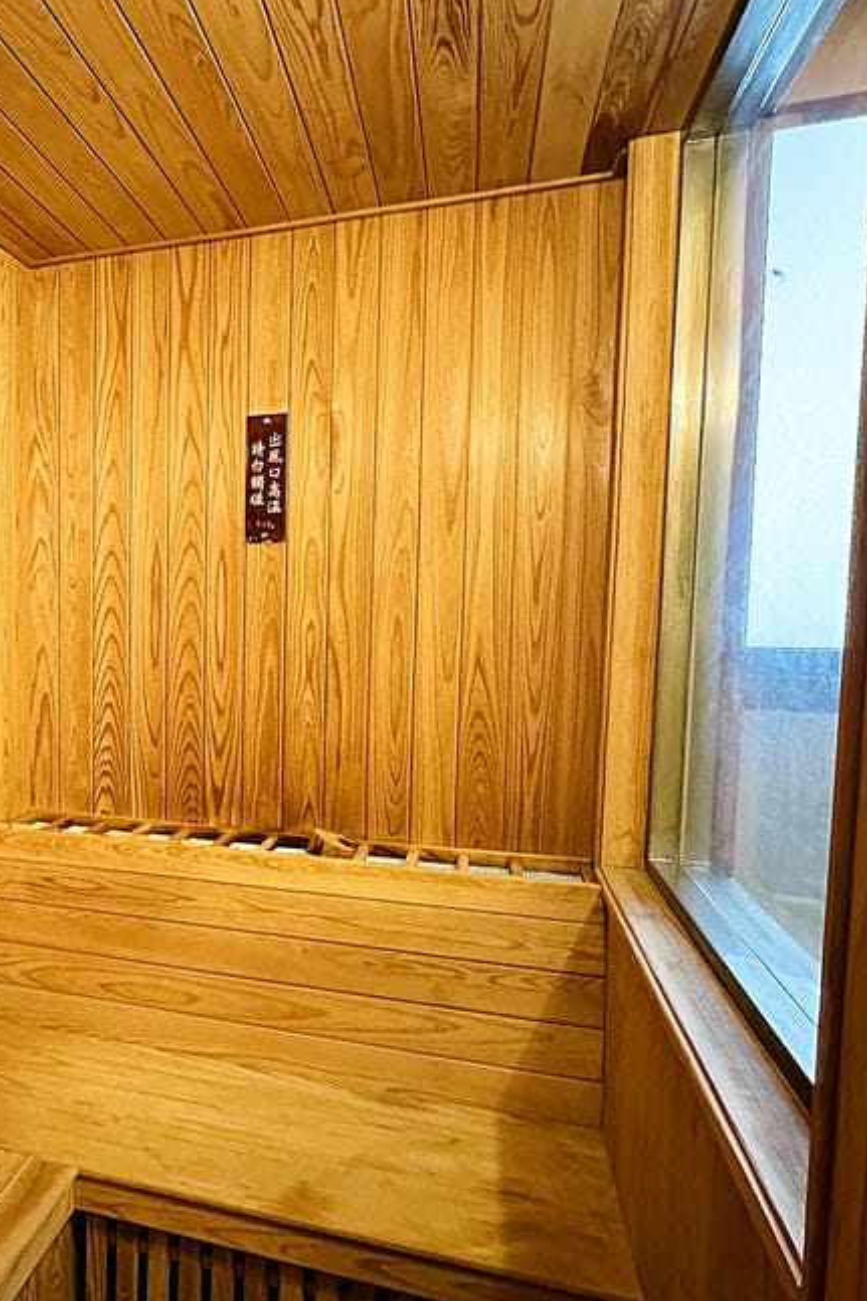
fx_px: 976
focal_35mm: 27
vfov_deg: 67.3
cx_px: 68
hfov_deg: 43.3
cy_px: 694
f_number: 2.2
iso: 1000
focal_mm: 2.22
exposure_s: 1/40
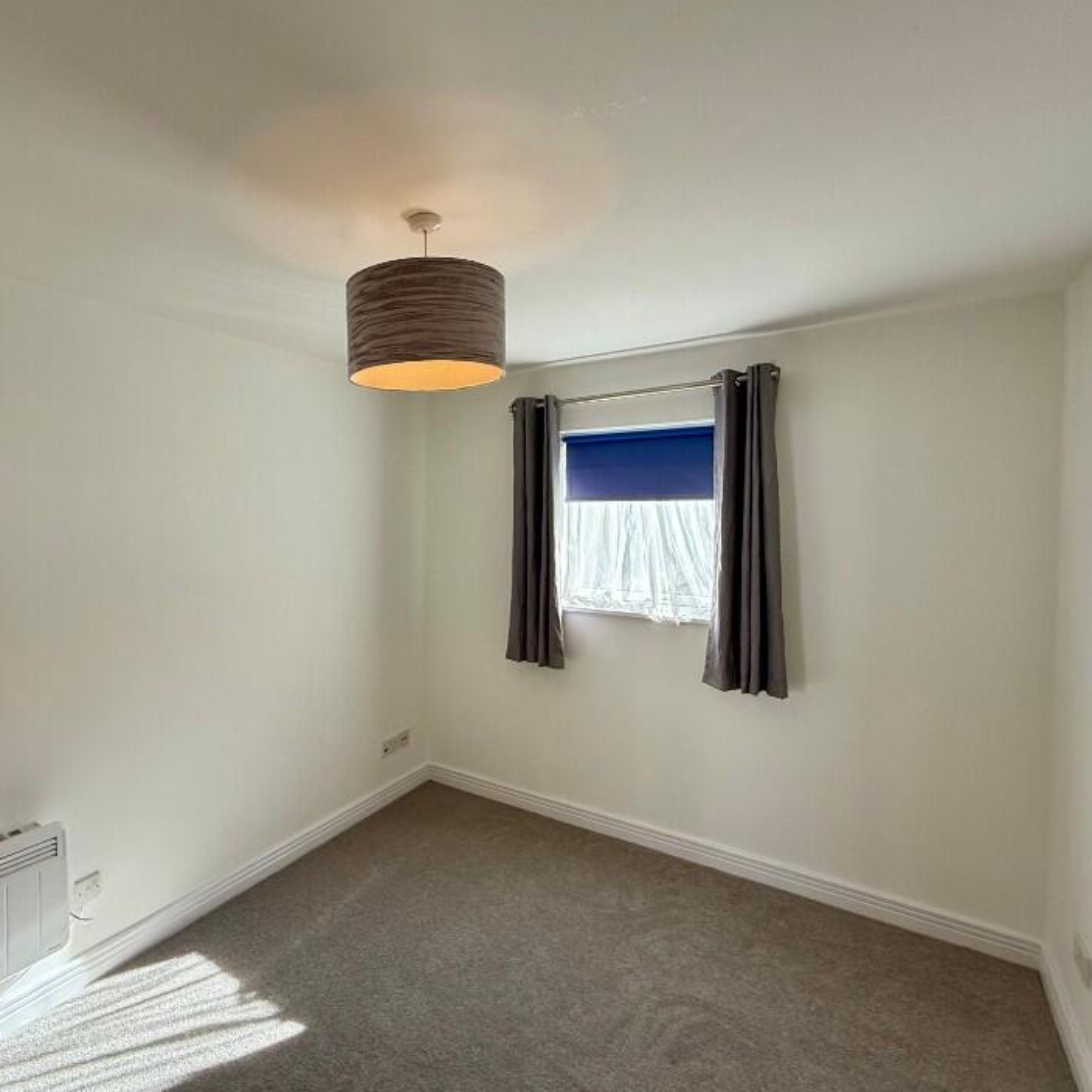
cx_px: 406
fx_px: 642
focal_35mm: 18
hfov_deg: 79.2
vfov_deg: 80.7
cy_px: 534
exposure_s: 1/125
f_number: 2.2
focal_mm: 2.22
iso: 64
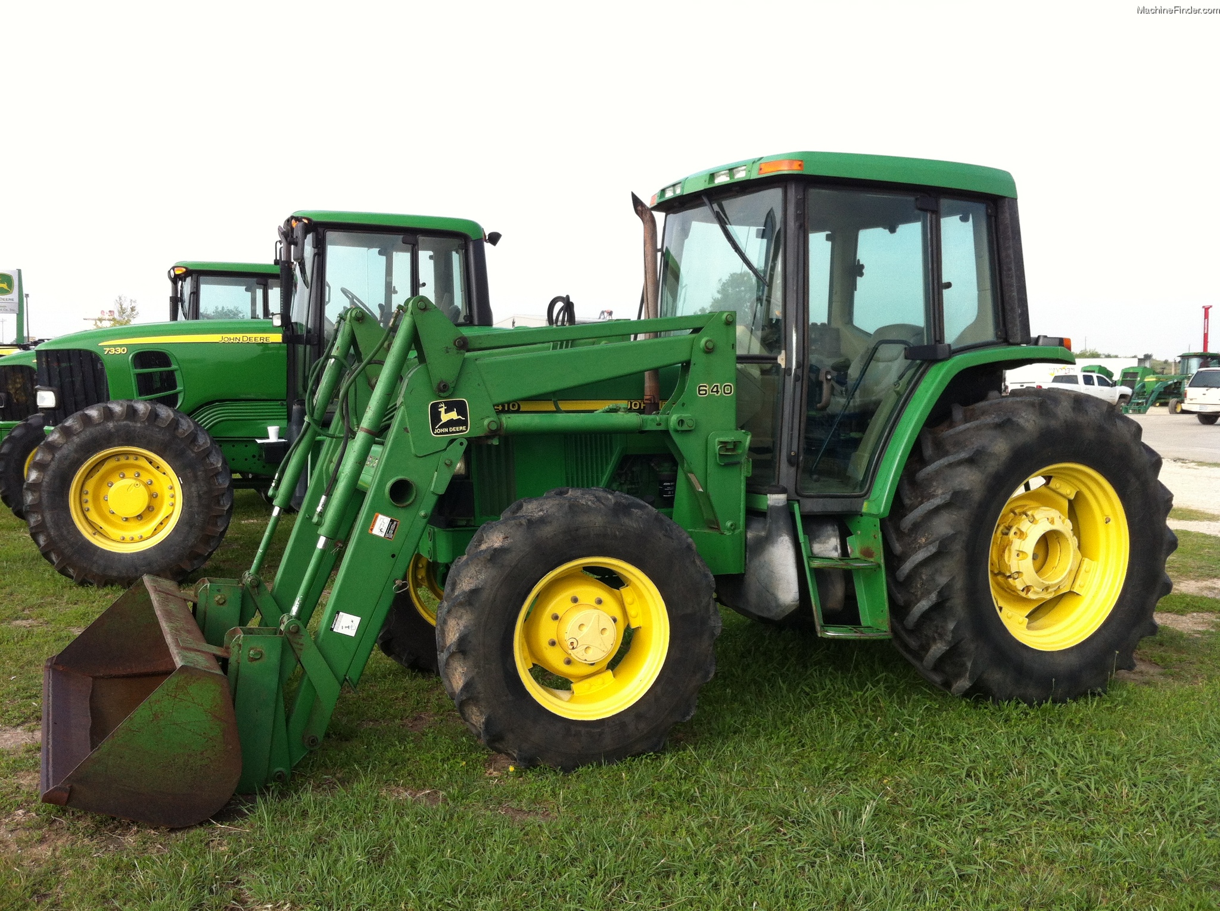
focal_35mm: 35
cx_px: 610
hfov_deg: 52.7
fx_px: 1232
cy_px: 456
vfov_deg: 40.6
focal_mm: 3.85
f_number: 2.8
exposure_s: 1/568
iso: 80
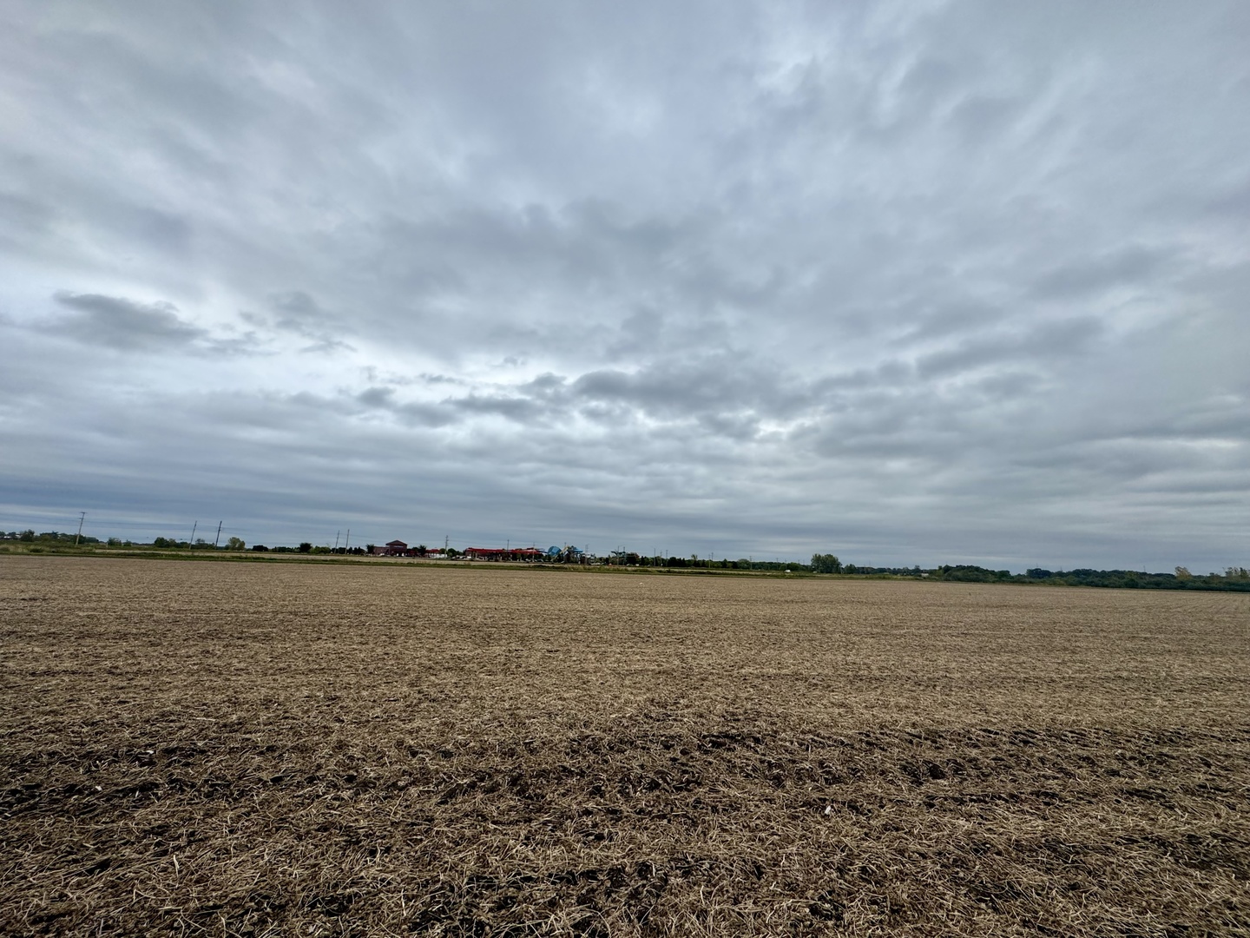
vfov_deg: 85.7
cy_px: 469
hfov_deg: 102.1
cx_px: 625
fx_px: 506
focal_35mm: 14
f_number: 2.2
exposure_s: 1/2028
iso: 50
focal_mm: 2.22
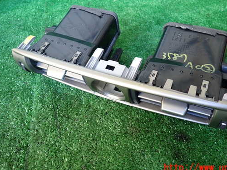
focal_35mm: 30
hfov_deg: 59.7
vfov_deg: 46.6
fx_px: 197
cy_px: 72
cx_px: 130
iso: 200
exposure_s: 1/40
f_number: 2
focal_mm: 4.5
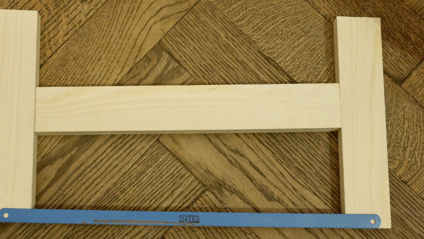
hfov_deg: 31.0
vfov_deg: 17.7
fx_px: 765
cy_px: 112
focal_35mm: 68
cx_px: 184
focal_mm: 25
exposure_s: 1/8
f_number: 5.2
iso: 3200
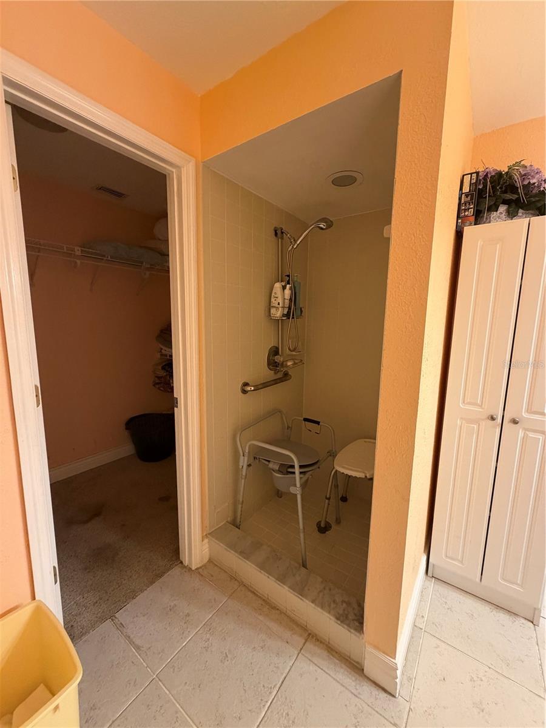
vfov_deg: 102.1
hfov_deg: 85.7
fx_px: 294
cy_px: 364
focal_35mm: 14
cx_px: 273
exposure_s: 1/60
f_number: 2.2
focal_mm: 2.22
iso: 320
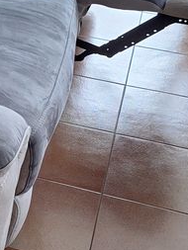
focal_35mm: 91
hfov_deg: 15.6
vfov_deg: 21.5
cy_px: 101
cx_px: -44
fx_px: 658
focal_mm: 5.54
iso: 320
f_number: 1.8
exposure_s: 1/25
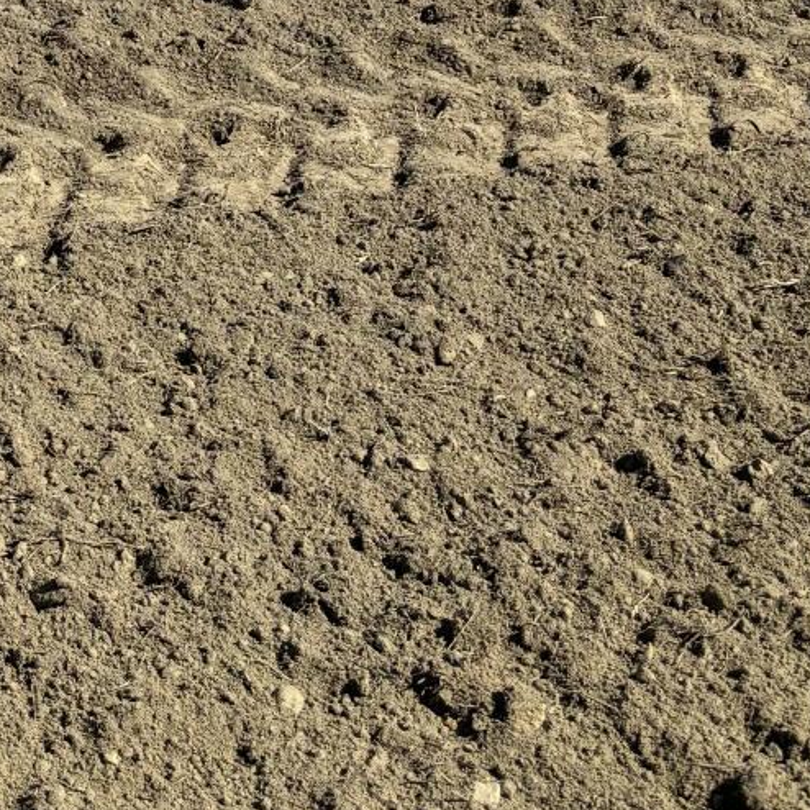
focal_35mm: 93
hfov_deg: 17.7
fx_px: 2462
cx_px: -172
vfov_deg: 16.0
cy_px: -630
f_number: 1.6
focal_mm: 5.96
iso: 50
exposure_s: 1/4425
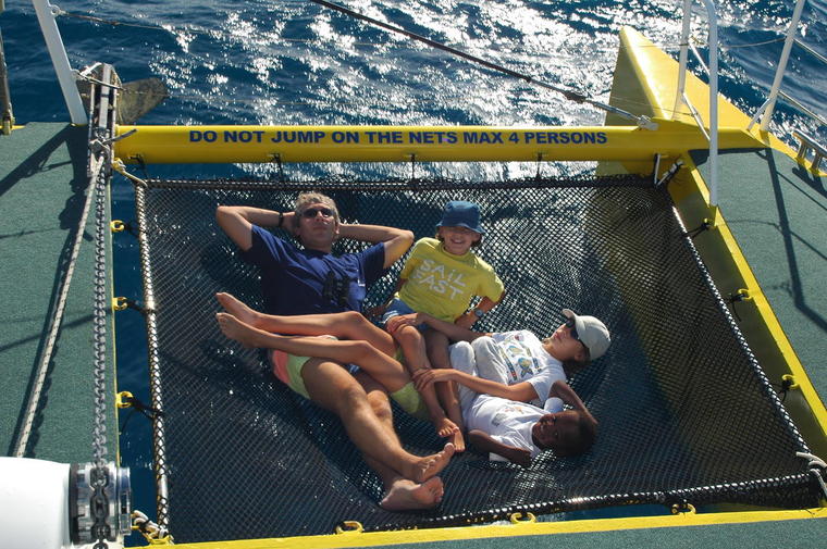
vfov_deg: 25.7
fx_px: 1205
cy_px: 274
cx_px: 414
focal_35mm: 52
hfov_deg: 37.9
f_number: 9
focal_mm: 35
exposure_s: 1/100
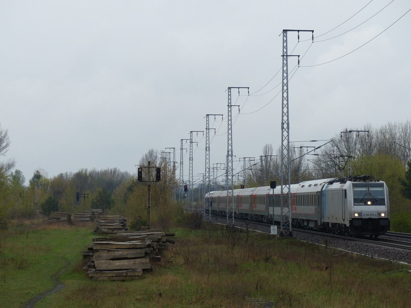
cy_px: 154
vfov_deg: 9.0
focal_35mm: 165
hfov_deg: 12.0
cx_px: 206
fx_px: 1959
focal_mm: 29.6
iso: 200
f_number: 2.8
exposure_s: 1/800
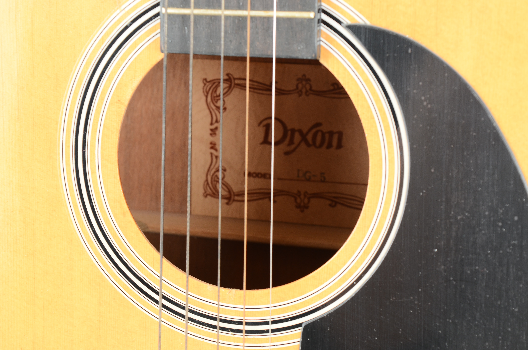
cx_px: 264
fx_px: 1207
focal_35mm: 82
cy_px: 175
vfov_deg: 16.5
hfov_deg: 24.7
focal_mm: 55
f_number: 8
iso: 320
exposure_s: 1/80
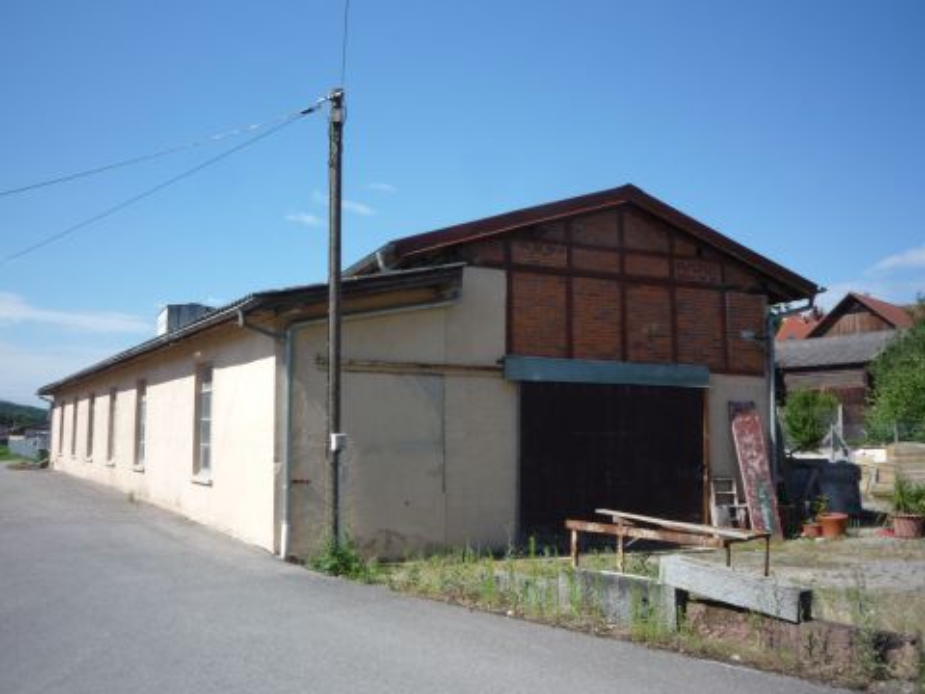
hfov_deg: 56.8
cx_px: 462
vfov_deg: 44.2
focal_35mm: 32
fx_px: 855
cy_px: 347
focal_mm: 5.2
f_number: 5
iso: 100
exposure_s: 1/400
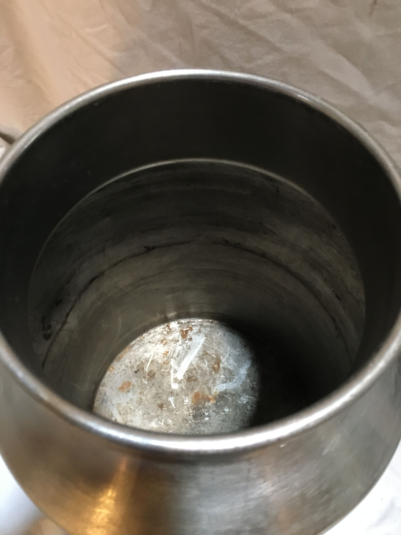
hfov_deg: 48.2
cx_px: 200
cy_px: 268
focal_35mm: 29
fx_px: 448
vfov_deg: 61.7
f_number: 2.2
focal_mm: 4.15
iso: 400
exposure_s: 1/17
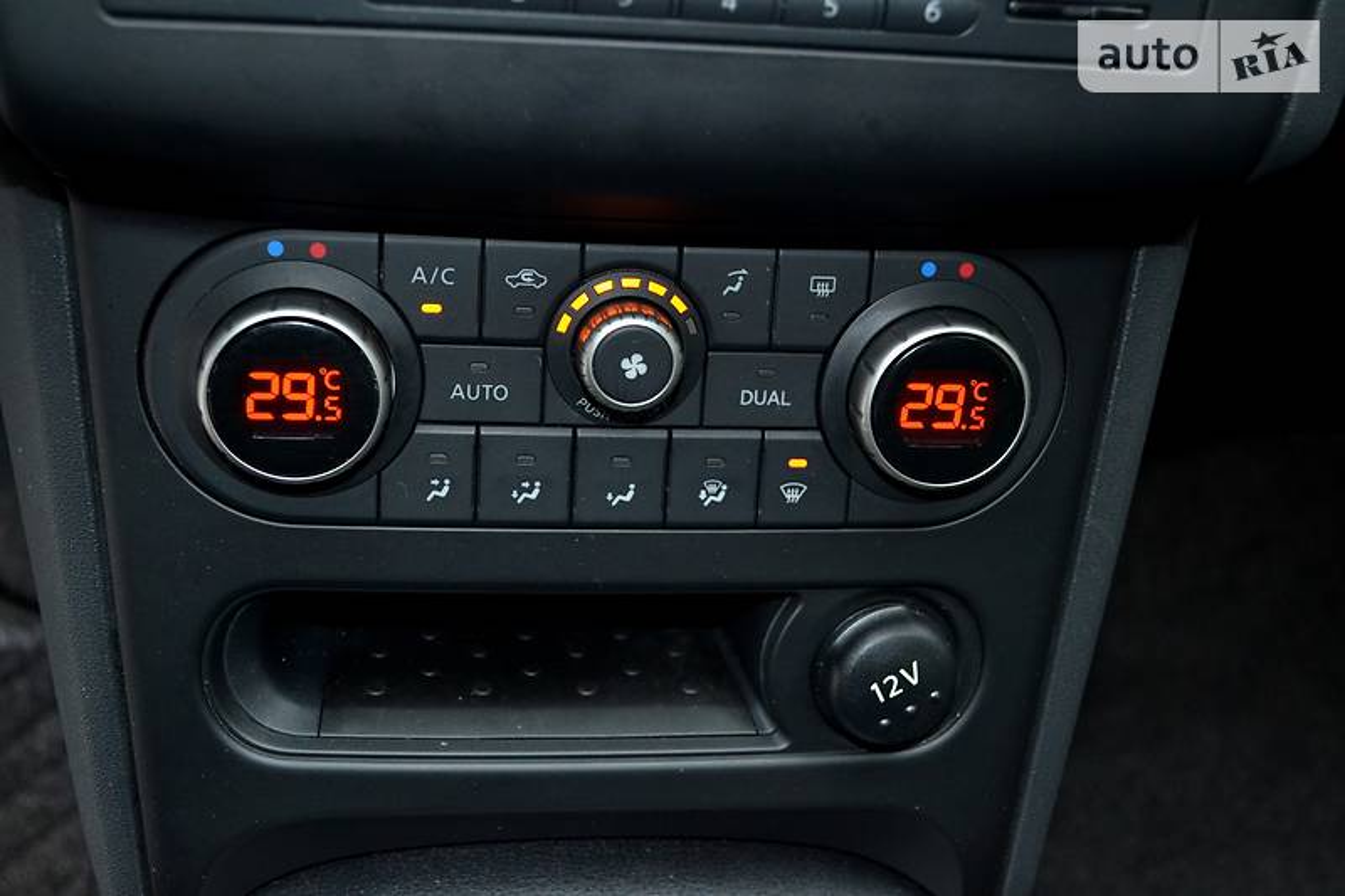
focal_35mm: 44
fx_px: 1625
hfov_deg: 45.0
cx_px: 672
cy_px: 448
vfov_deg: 30.8
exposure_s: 1/60
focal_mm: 29
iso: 1400
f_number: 4.5
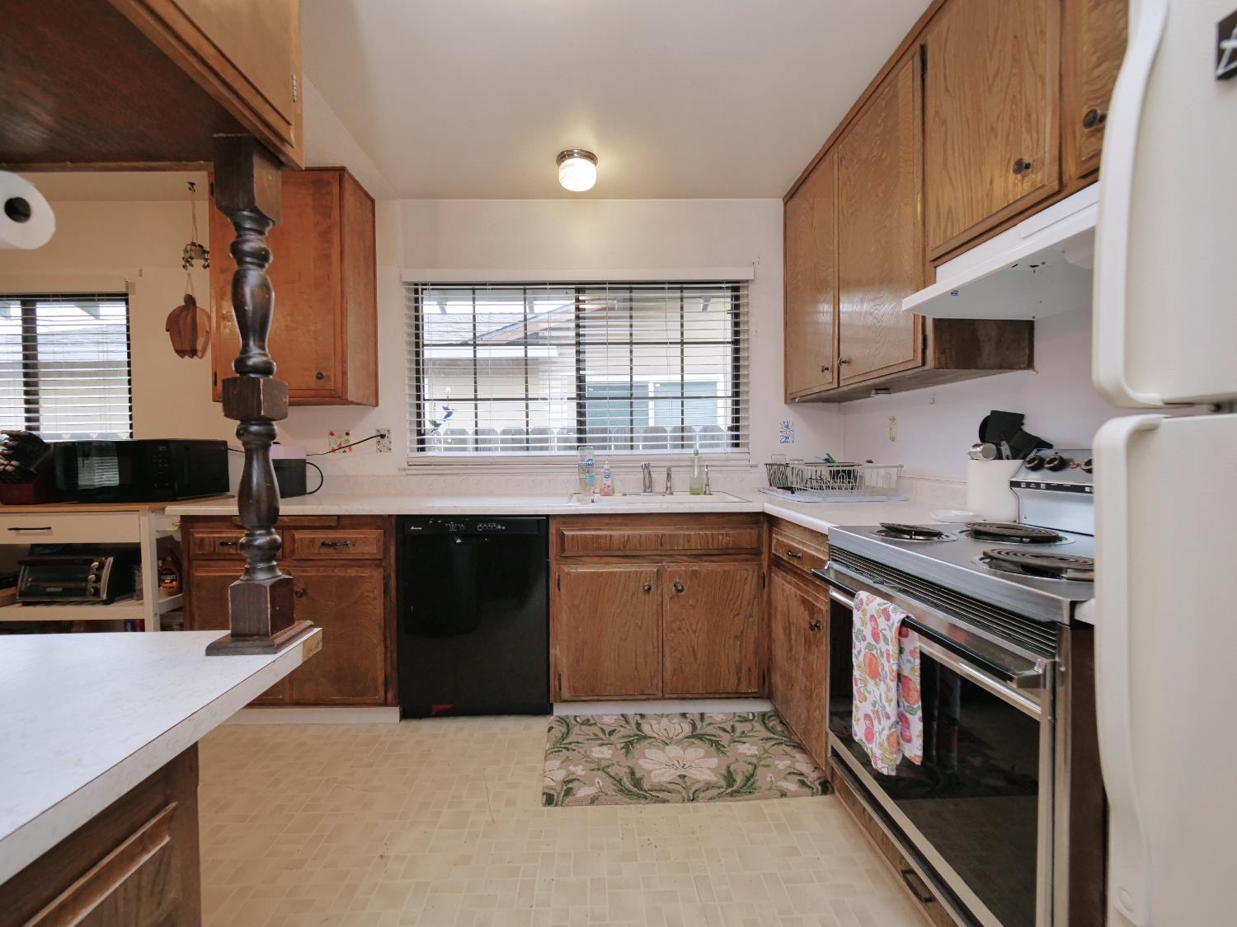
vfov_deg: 85.7
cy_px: 464
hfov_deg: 102.1
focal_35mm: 14
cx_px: 618
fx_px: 500
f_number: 3.5
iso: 800
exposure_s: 1/160
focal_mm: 7
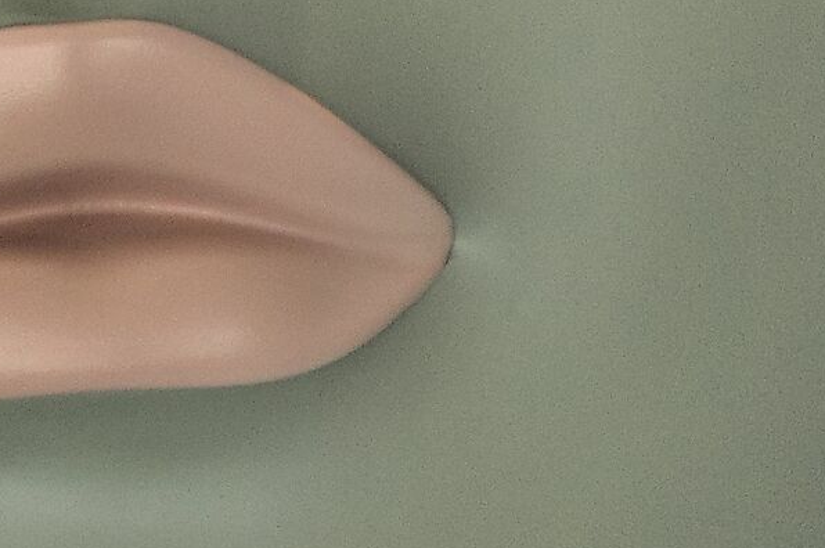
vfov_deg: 1.2
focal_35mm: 1118
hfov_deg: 1.8
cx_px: 155
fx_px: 25593
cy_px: -145
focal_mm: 185
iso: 1600
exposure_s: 1/200
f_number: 7.1
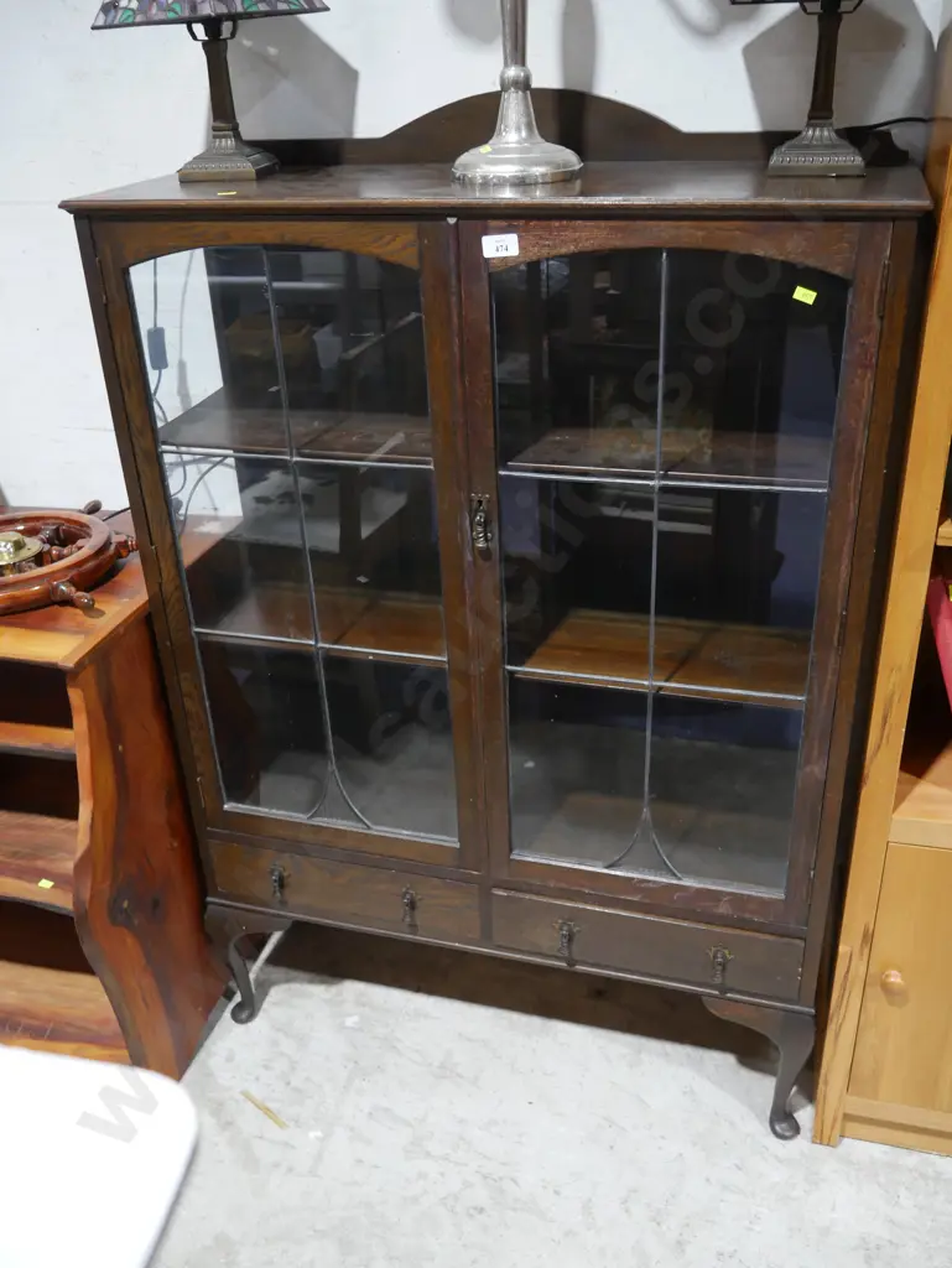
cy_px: 634
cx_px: 476
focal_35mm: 32
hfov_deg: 44.2
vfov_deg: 56.8
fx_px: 1172
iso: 800
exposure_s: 1/60
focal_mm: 16
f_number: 3.6
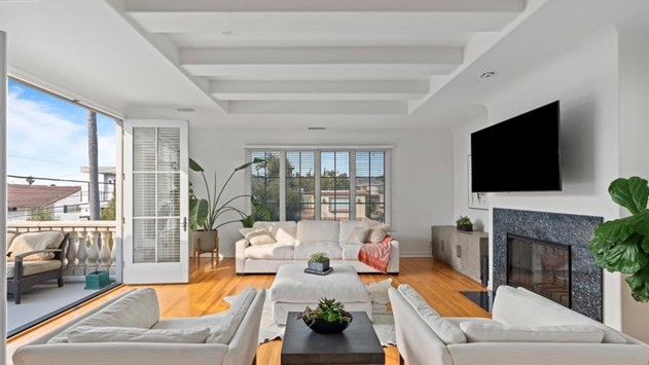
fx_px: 293
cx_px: 321
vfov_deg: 63.7
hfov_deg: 95.9
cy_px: 205
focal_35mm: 17
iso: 200
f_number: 8
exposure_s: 1/20
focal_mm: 16
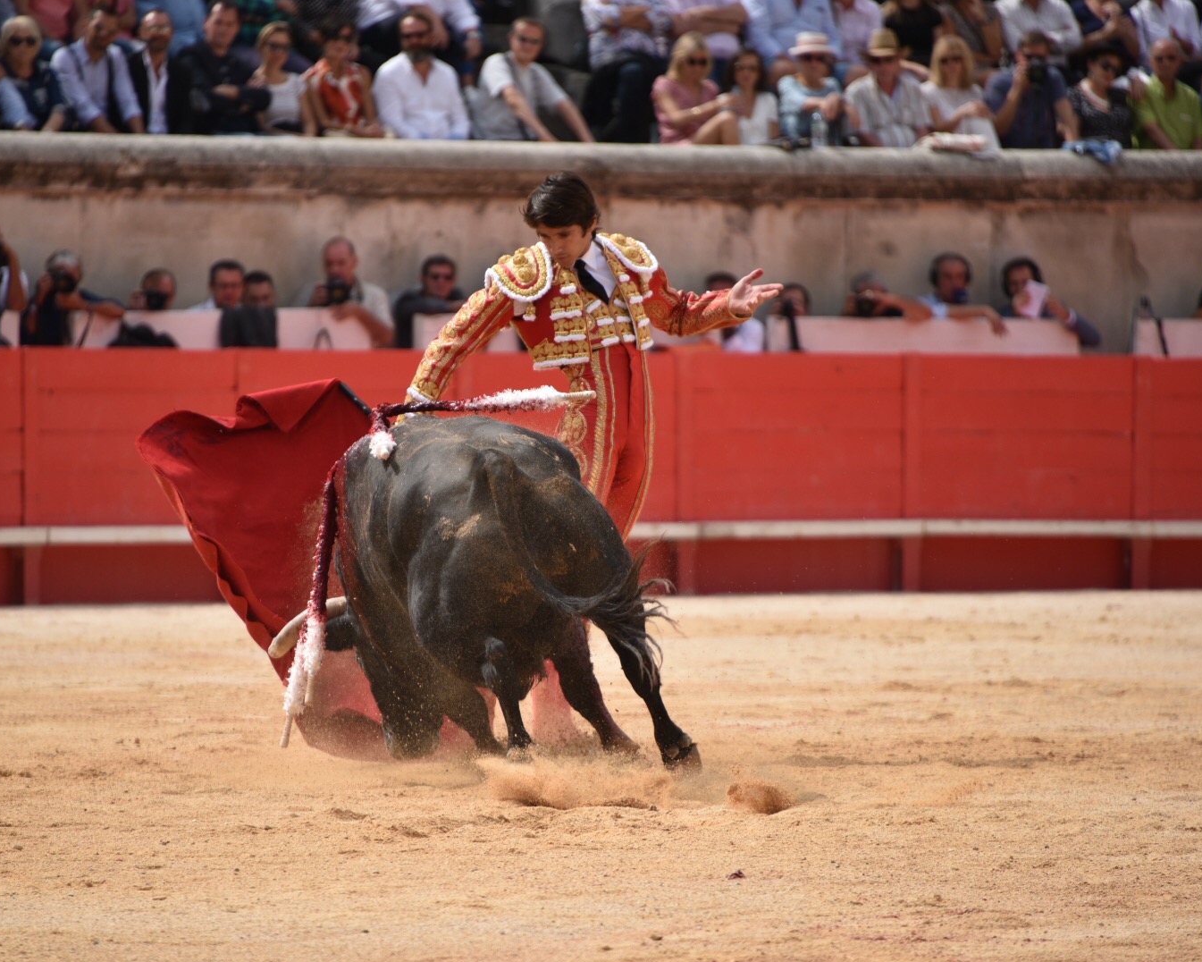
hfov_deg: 5.7
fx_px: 12060
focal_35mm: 339
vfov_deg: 4.6
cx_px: 544
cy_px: 482
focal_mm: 300
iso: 400
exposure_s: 1/1600
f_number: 5.6
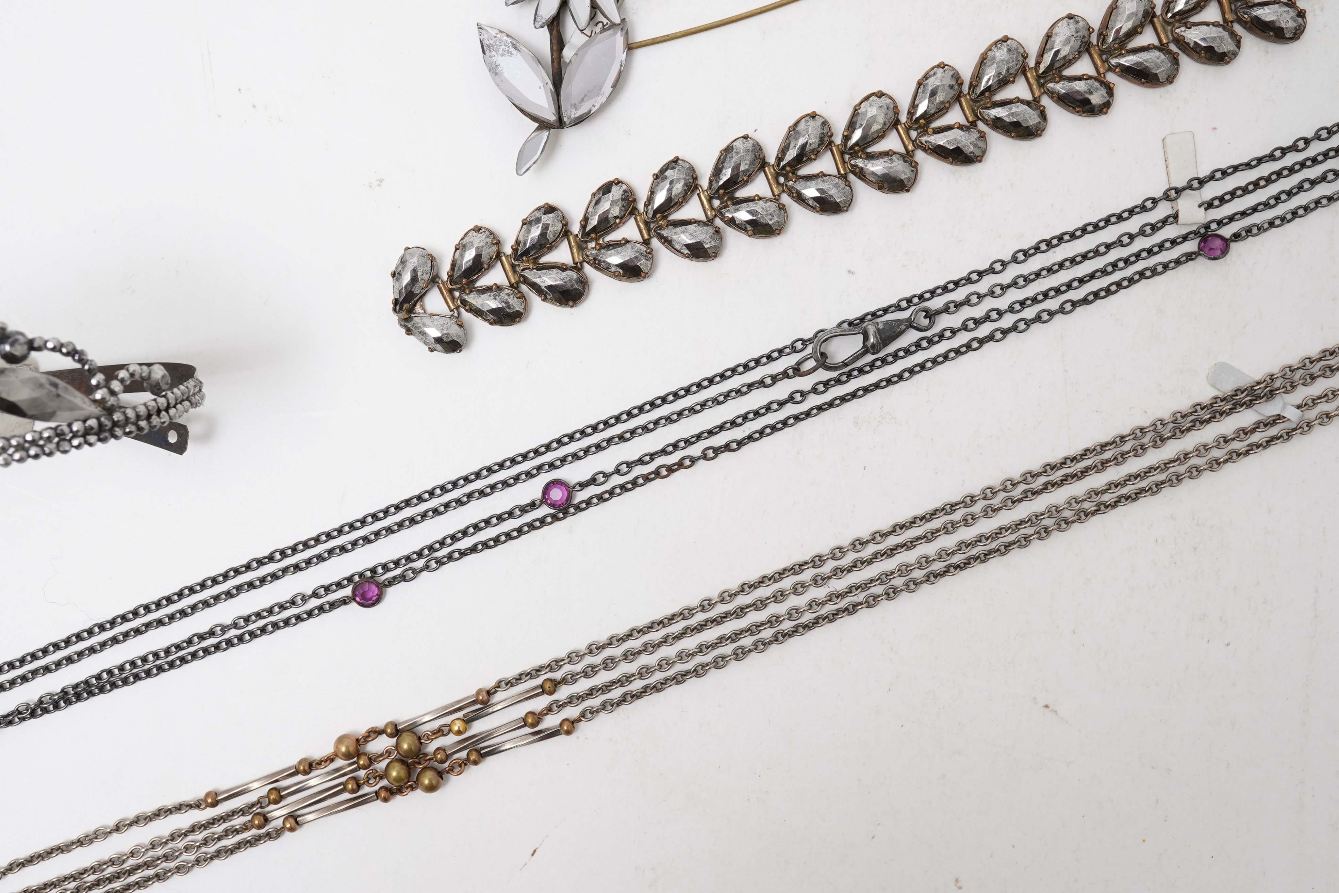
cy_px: 446
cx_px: 670
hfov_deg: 43.6
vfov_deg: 29.9
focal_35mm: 45
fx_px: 1674
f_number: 18
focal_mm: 30
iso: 500
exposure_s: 1/125
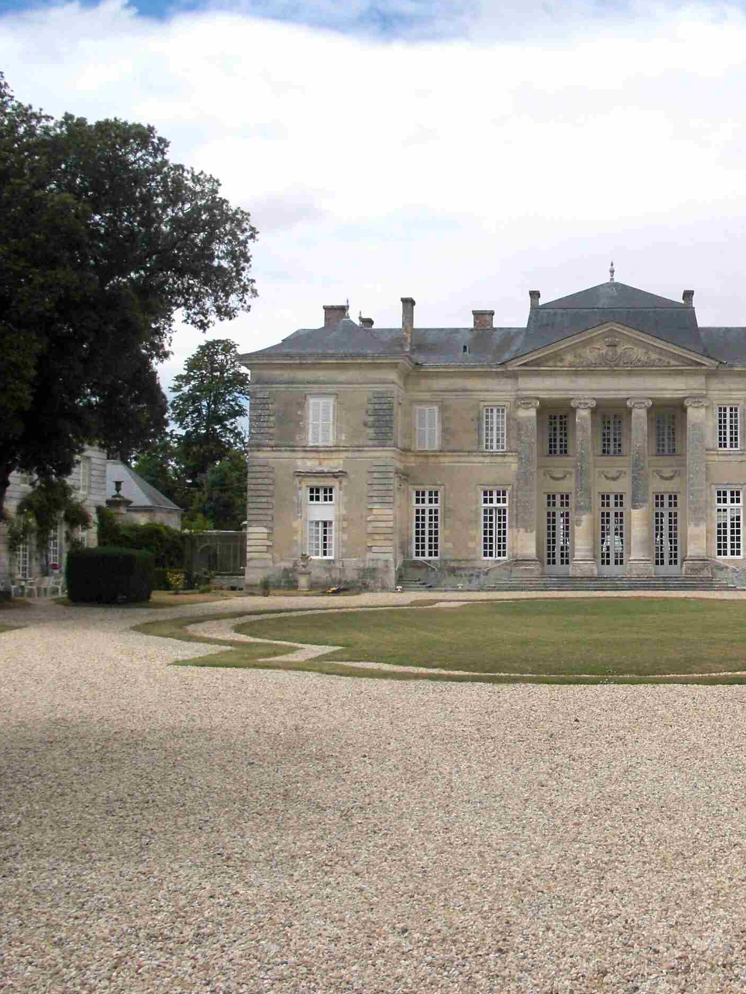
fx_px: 1408
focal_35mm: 49
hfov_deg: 28.9
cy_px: 495
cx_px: 614
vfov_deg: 38.9
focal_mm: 6.3
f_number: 7.9
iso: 100
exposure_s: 1/500
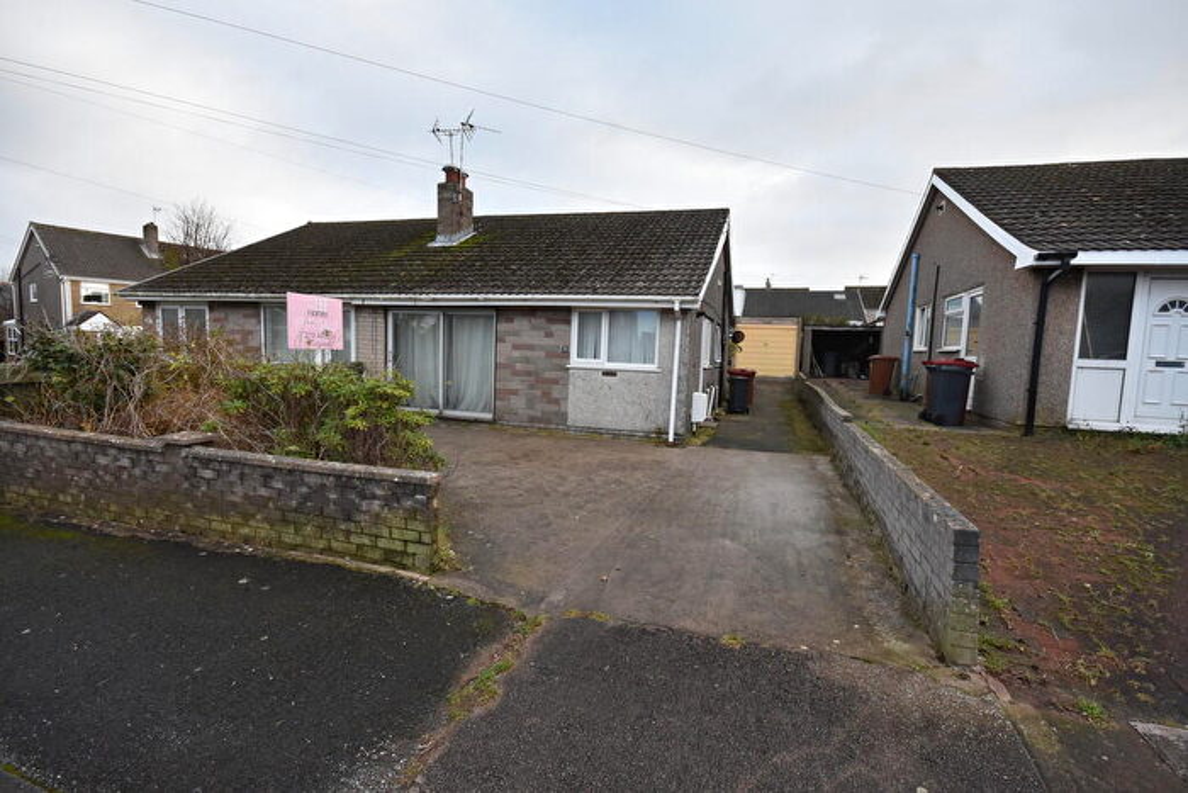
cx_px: 594
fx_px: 545
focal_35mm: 16
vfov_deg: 72.1
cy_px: 396
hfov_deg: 95.0
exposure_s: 1/400
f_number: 8
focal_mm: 11
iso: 800
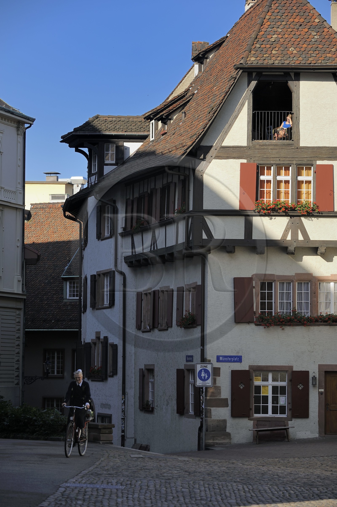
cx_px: 168
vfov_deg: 17.7
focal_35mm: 116
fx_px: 1631
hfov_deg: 11.8
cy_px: 254
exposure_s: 1/320
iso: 200
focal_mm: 116
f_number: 6.3
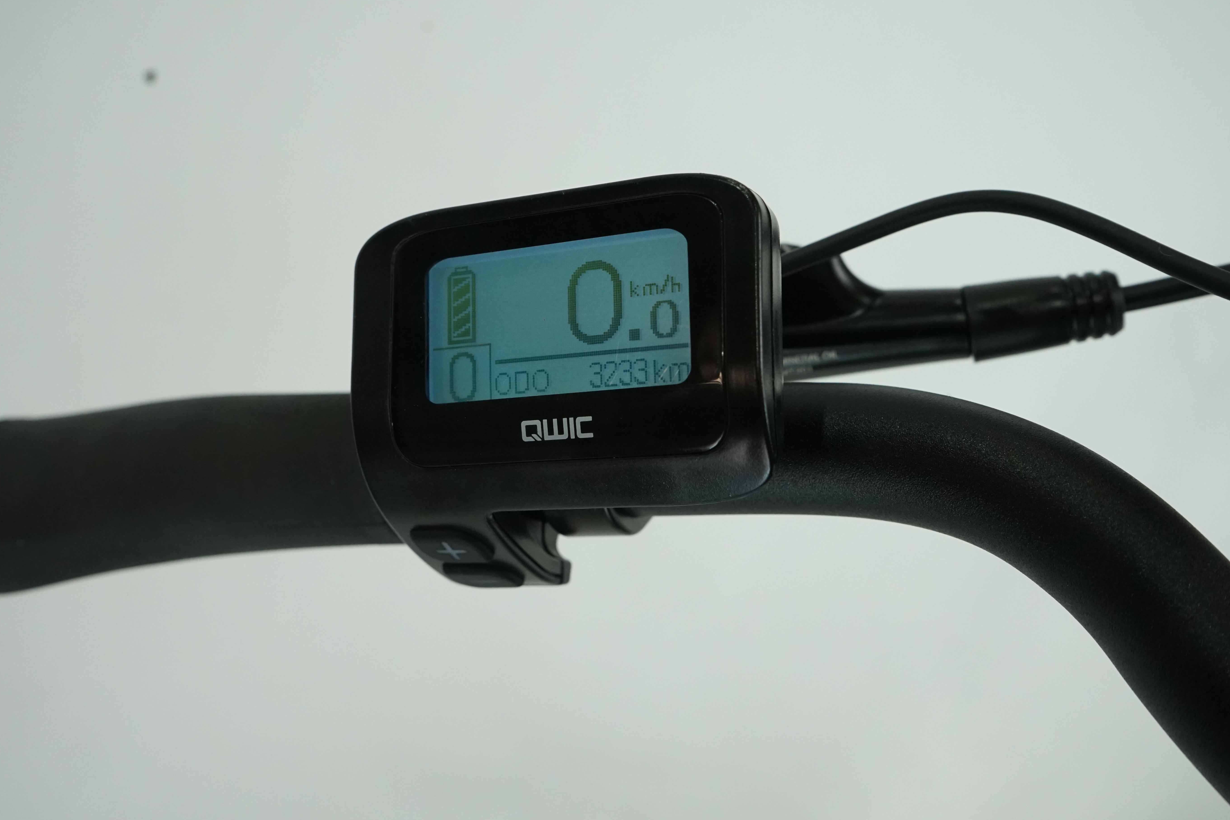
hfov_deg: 55.8
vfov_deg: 38.9
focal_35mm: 34
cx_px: 585
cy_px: 418
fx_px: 1162
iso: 2000
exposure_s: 1/200
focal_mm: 31
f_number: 8
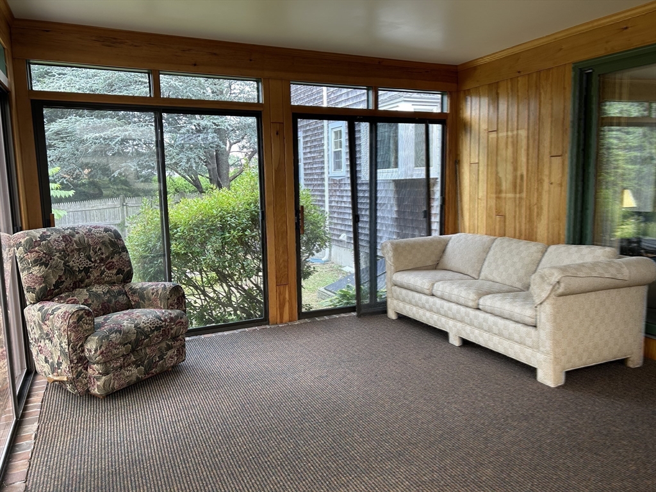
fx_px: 493
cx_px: 328
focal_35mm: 26
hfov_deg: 67.3
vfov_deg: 53.1
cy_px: 246
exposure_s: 1/120
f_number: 1.5
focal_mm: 5.7
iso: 40
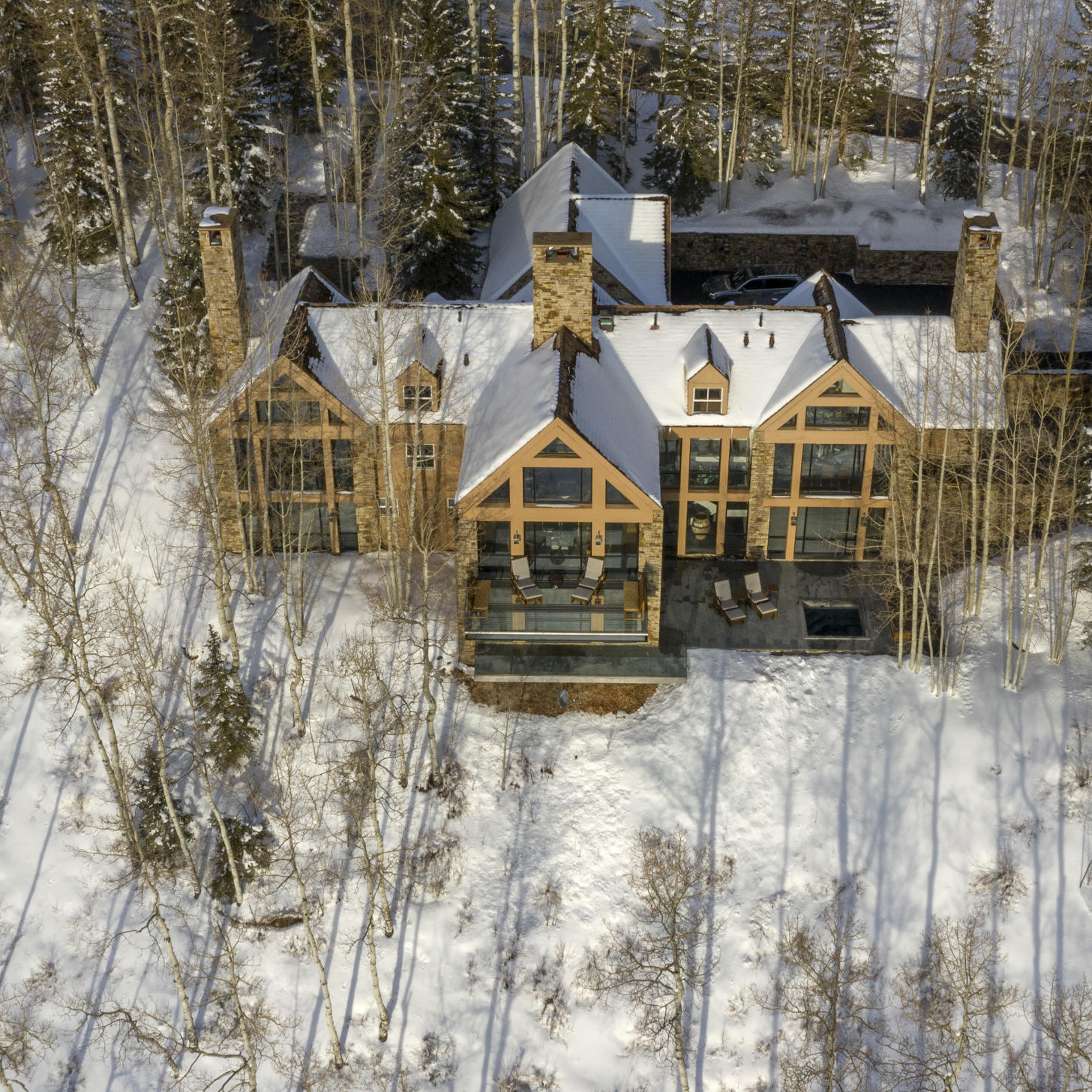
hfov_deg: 34.7
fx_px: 1749
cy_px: 458
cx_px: 550
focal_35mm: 49
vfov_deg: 34.6
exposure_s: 1/160
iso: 100
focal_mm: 10.26
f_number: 11
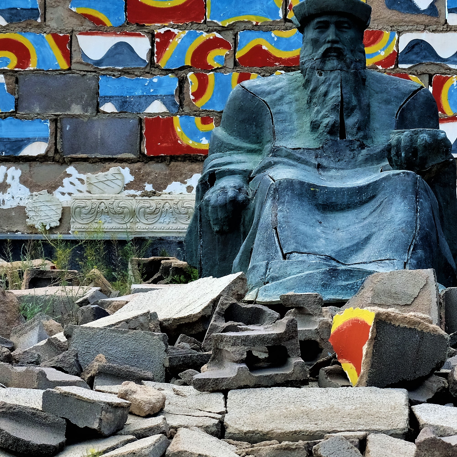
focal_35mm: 105
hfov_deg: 16.5
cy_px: 173
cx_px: 324
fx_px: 1568
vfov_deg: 16.6
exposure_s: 1/400
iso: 400
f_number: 8
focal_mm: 34.3
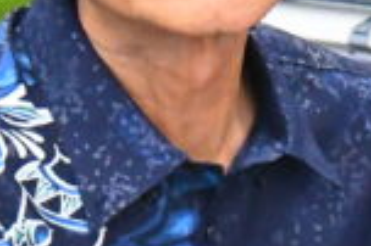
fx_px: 2079
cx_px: 168
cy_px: 208
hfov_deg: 10.2
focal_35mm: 202
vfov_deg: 6.8
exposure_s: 1/250
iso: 12800
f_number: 5.6
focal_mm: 20
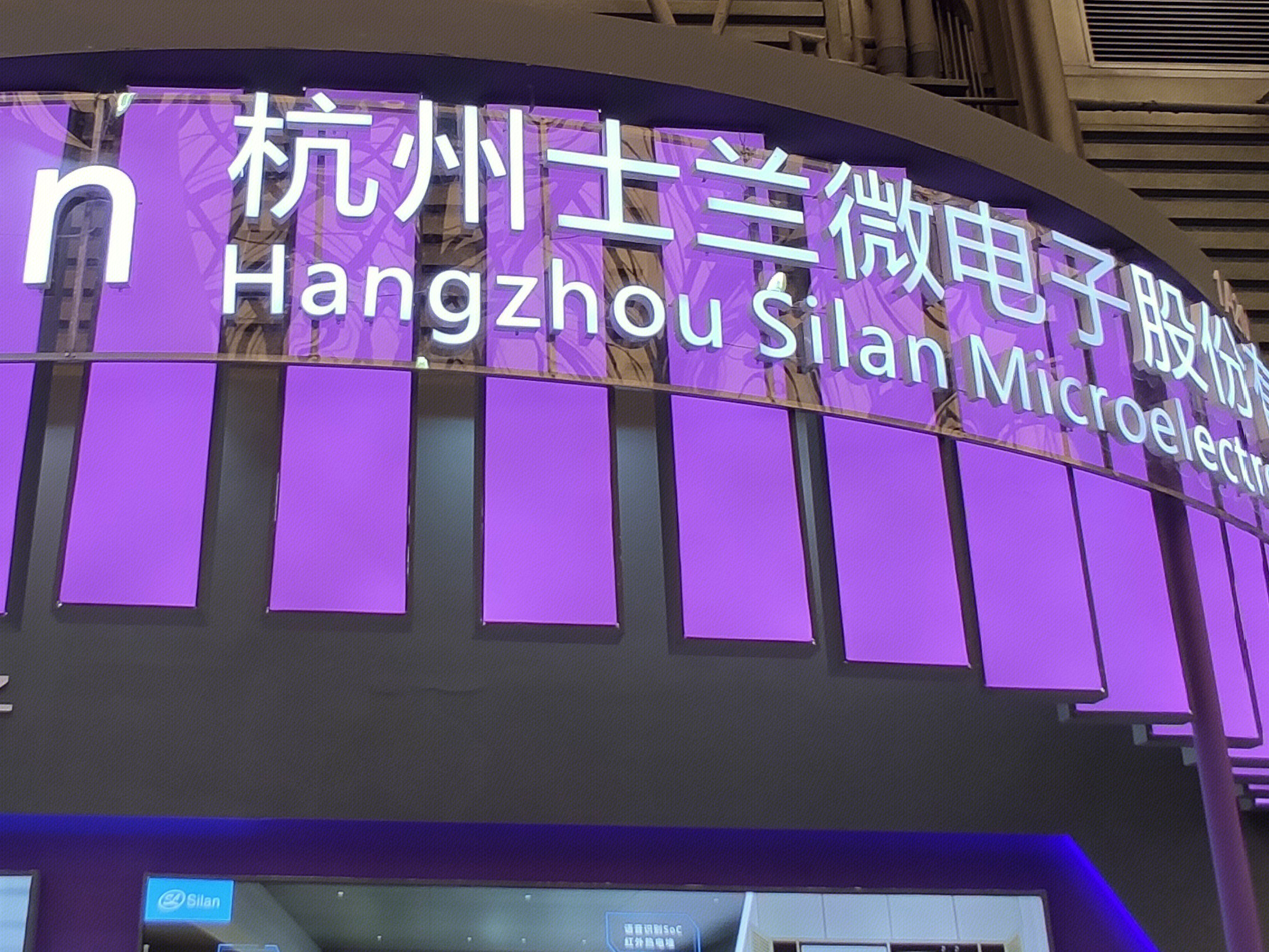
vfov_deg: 34.7
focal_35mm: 41
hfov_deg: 45.0
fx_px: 1504
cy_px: 294
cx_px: 409
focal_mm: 2.25
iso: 112
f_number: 2.2
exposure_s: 1/100
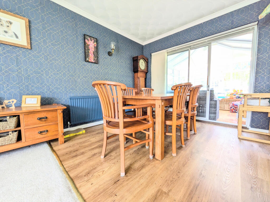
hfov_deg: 102.0
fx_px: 109
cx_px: 135
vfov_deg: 85.7
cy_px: 101
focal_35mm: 14
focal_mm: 1.83
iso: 84
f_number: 2.2
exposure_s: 1/50
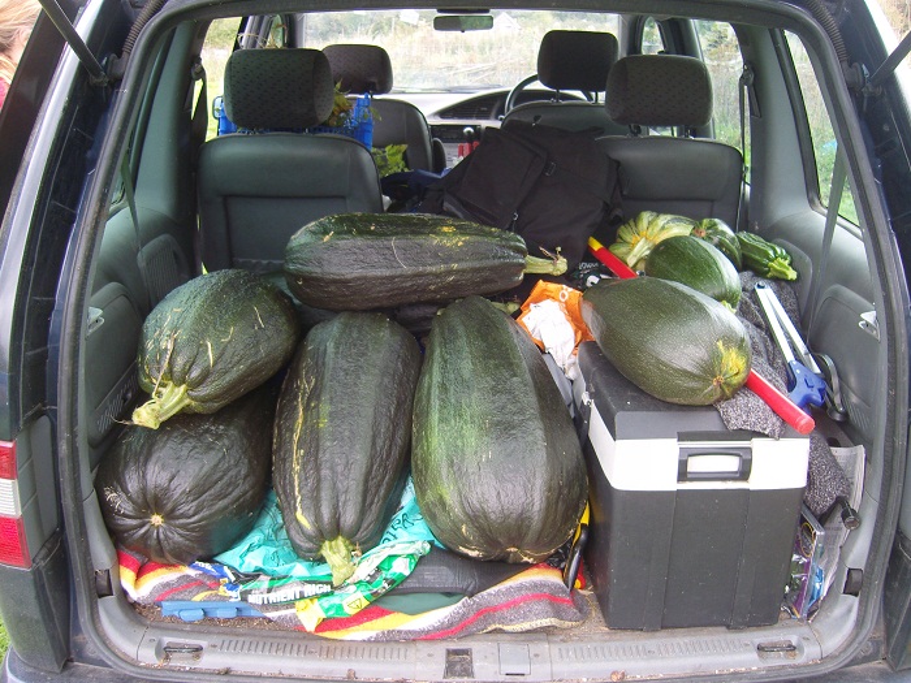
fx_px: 895
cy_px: 342
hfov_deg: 54.0
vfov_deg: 41.8
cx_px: 456
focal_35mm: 34
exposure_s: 1/60
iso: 100
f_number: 2.8
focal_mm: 7.3
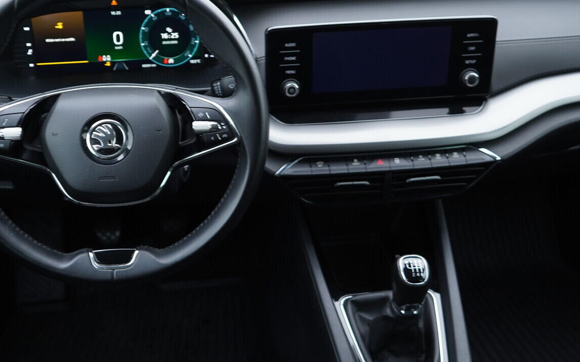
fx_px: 727
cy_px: 159
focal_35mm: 46
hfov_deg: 43.3
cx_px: 231
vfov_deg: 28.0
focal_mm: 24
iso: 250
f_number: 2.8
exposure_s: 1/40
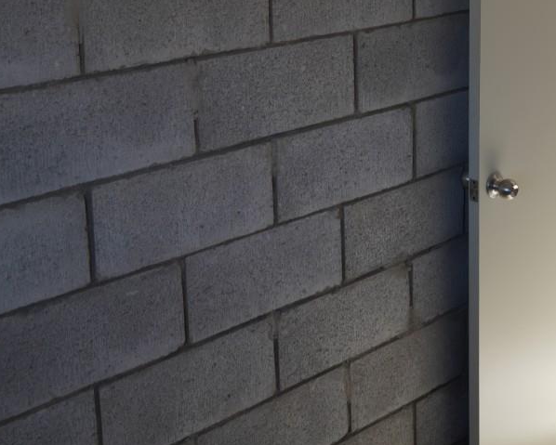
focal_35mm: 61
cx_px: 683
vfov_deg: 24.0
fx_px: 1004
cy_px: 7
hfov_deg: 27.0
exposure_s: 1/160
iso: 125
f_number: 4
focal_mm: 24
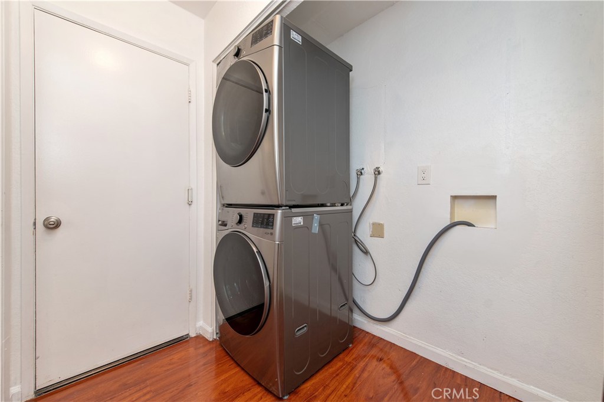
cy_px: 201
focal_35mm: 14
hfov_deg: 104.3
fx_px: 235
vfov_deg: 81.1
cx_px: 302
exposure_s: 1/60
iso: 360
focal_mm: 14
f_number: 4
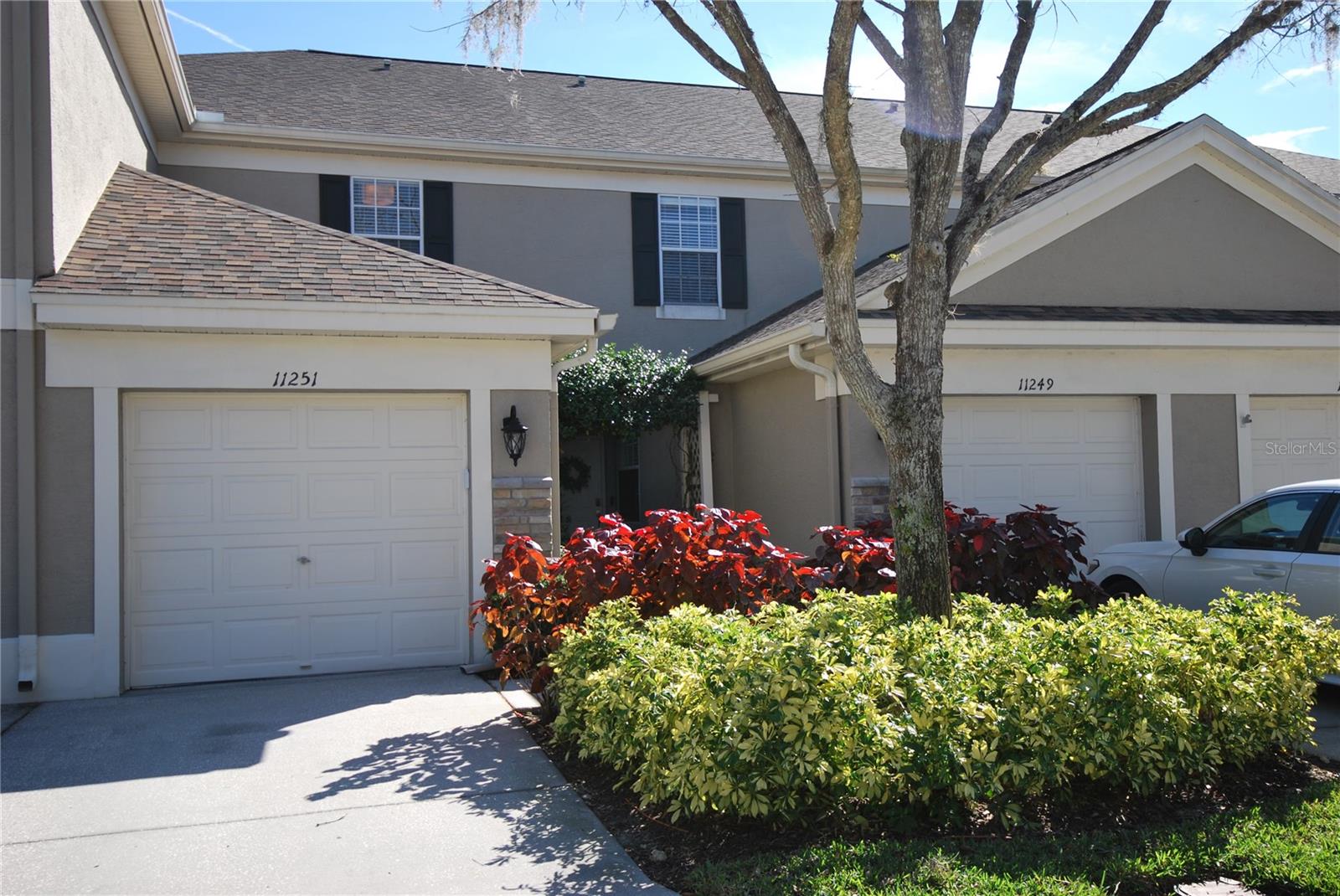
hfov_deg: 59.4
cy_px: 448
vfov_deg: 41.8
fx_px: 1174
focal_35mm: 32
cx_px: 670
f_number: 4.8
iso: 100
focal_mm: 21
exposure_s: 1/320
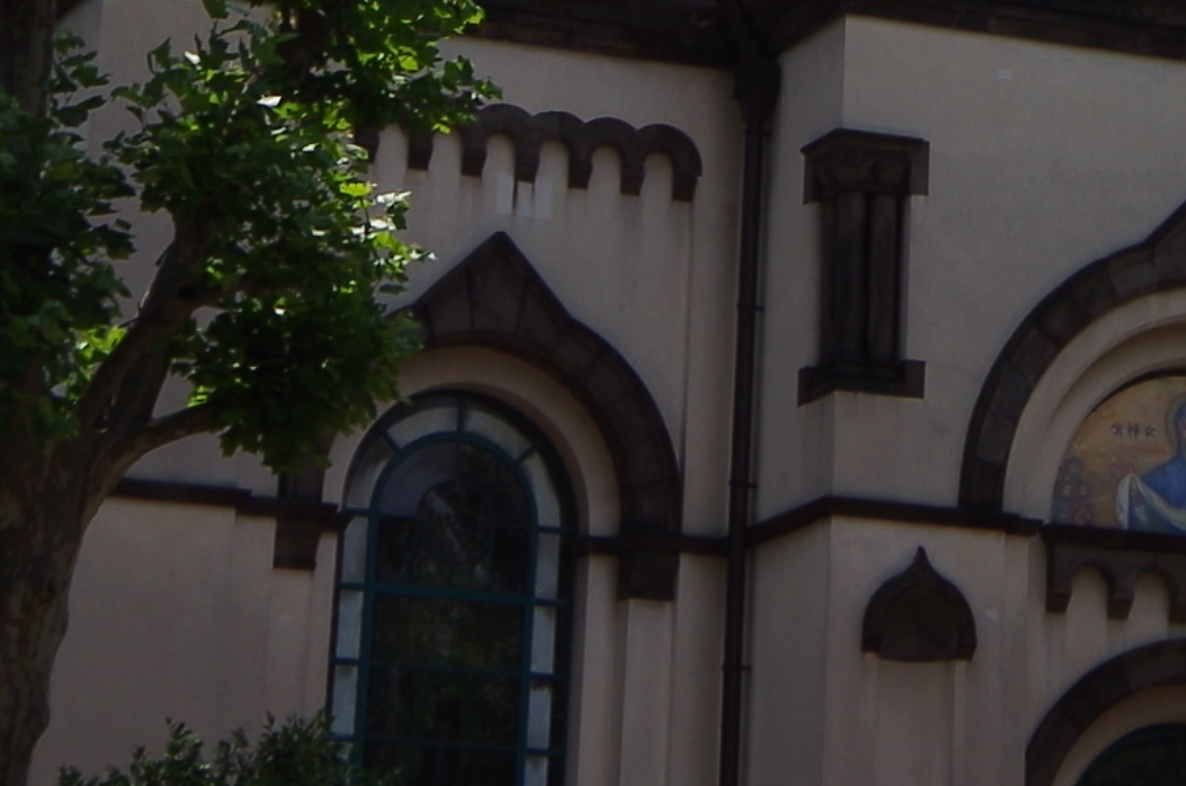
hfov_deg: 13.7
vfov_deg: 8.7
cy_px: -871
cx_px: 1257
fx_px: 4834
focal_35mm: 147
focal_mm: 18
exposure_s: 1/250
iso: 100
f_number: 8
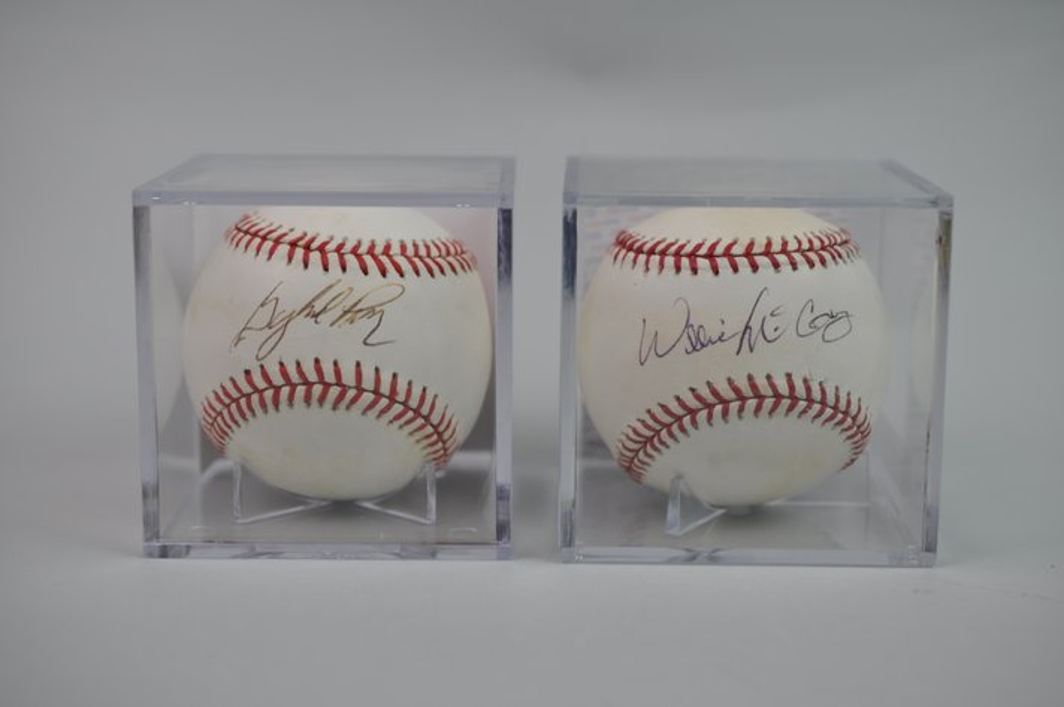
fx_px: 1771
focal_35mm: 60
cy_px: 354
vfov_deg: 22.6
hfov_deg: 33.4
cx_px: 532
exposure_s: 1/80
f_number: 4.5
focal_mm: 40
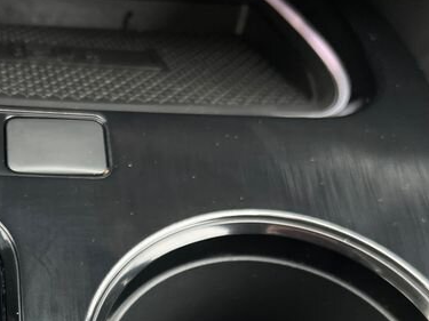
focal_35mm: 71
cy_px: 388
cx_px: 48
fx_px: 880
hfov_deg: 26.5
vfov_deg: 19.5
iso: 80
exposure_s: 1/100
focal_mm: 5.1
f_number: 1.6
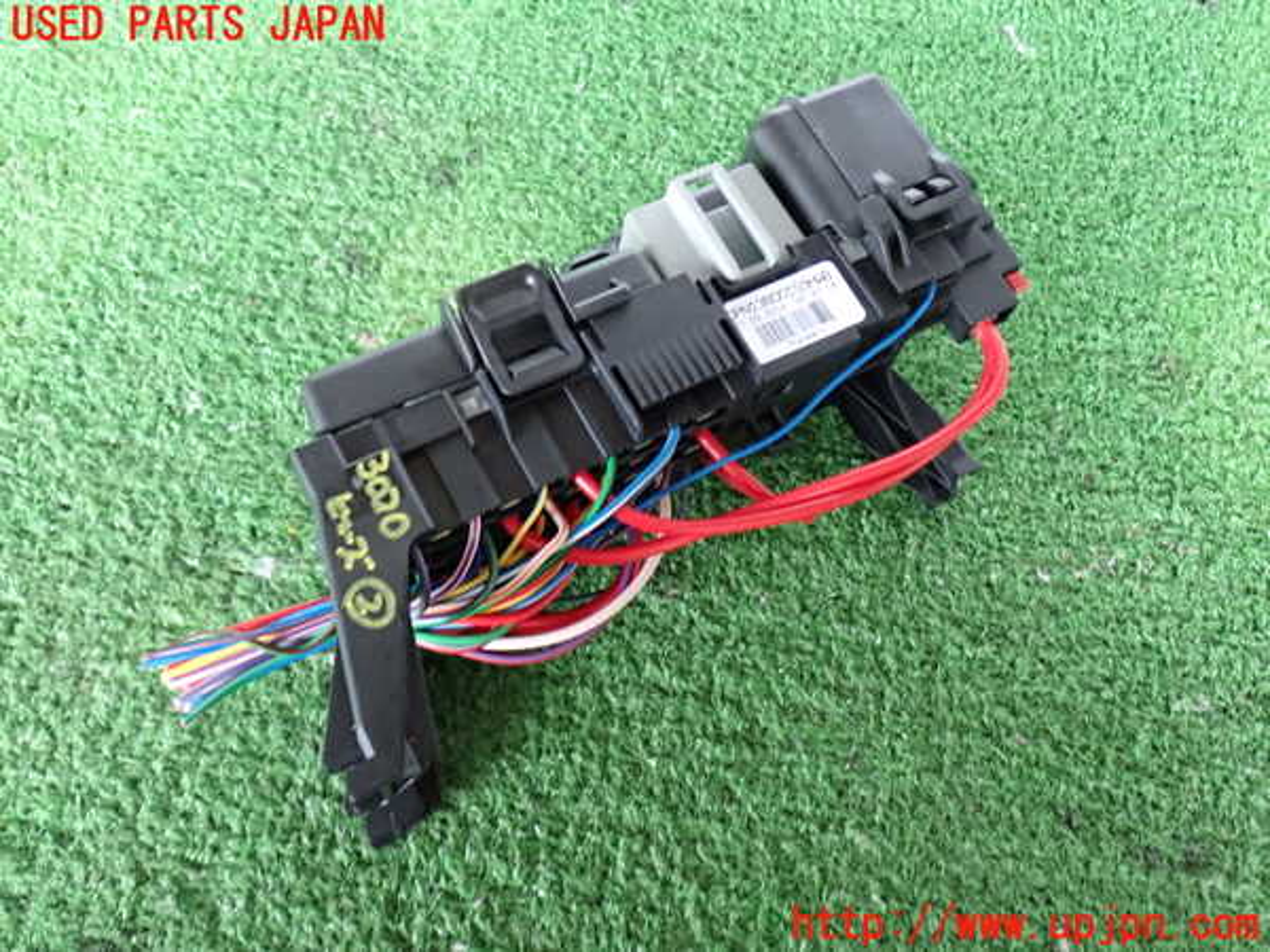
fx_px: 1321
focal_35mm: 36
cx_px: 635
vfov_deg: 39.7
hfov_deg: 51.4
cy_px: 476
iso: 800
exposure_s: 1/30
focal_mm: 6.37
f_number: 2.5
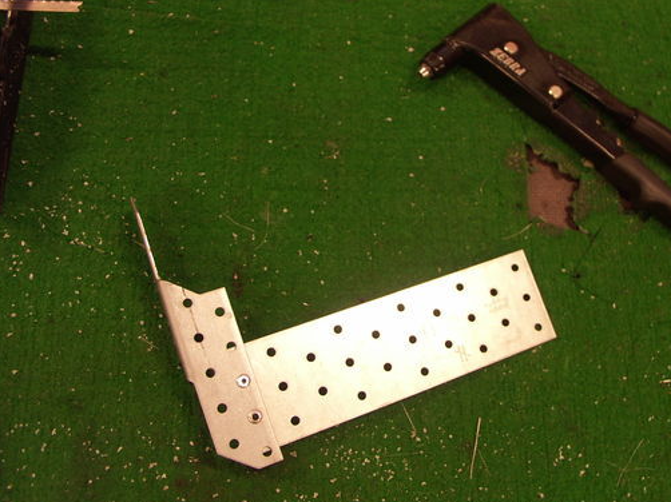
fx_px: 717
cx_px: 425
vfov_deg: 38.6
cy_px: 234
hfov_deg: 49.6
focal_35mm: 37
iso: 100
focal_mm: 7.48
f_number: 2.8
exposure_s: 1/13
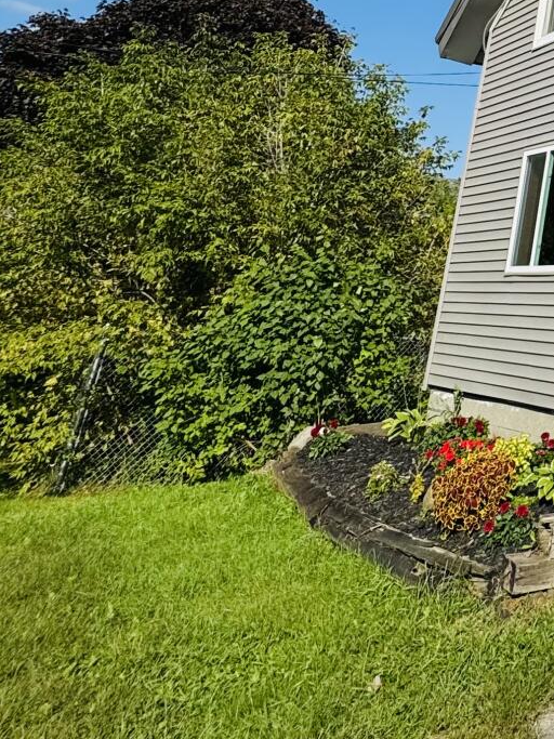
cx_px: 793
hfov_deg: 26.9
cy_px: -83
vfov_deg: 37.8
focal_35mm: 41
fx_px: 875
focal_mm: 2.22
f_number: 2.2
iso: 50
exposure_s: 1/2674
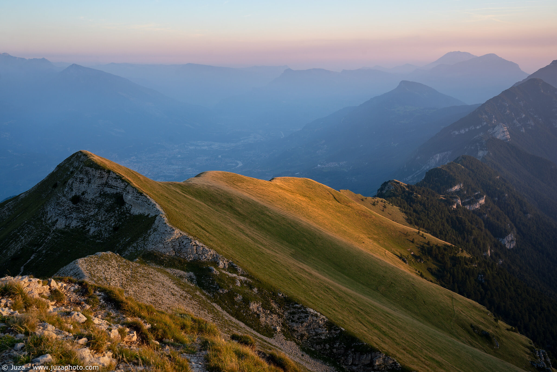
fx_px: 588
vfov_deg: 35.1
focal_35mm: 38
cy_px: 186
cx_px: 278
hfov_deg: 50.7
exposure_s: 1/40
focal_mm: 38
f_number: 9
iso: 100
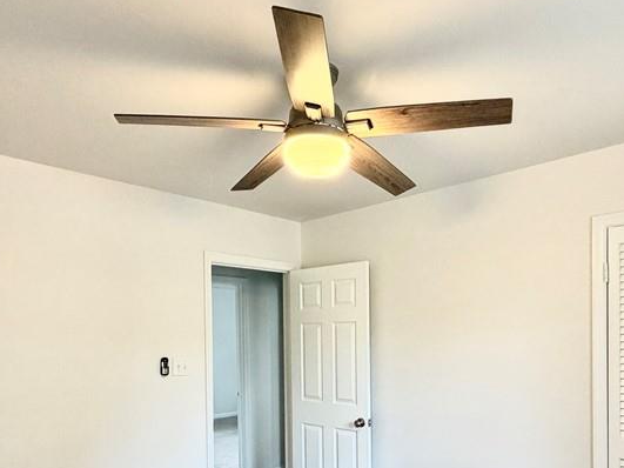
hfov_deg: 65.2
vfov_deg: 49.5
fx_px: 487
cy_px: 345
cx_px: 338
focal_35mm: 27
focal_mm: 2.22
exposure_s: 1/60
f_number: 2.2
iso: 200
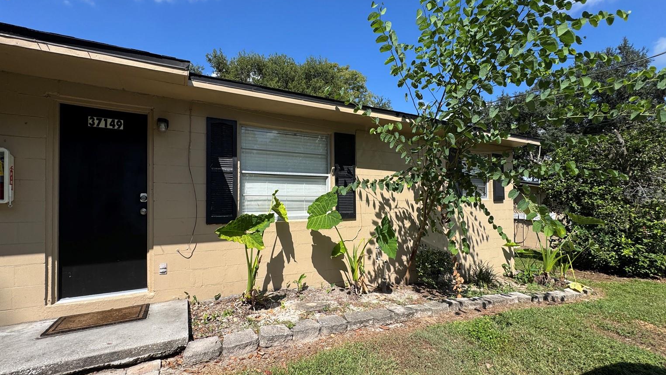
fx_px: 283
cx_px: 321
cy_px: 201
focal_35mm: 16
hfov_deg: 99.3
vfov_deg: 67.0
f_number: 2.2
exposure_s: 1/1748
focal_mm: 2.22
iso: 50
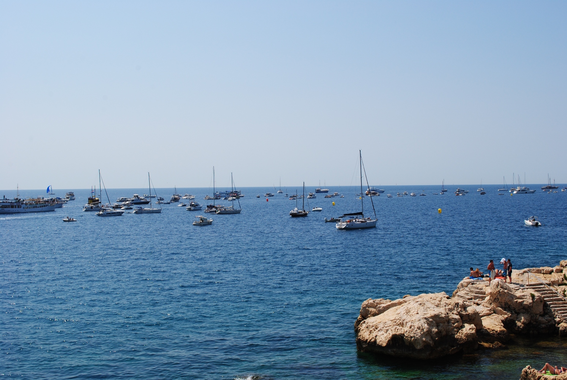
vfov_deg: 29.9
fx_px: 710
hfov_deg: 43.6
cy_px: 190
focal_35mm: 45
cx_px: 284
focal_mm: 30
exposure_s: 1/250
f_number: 10
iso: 100
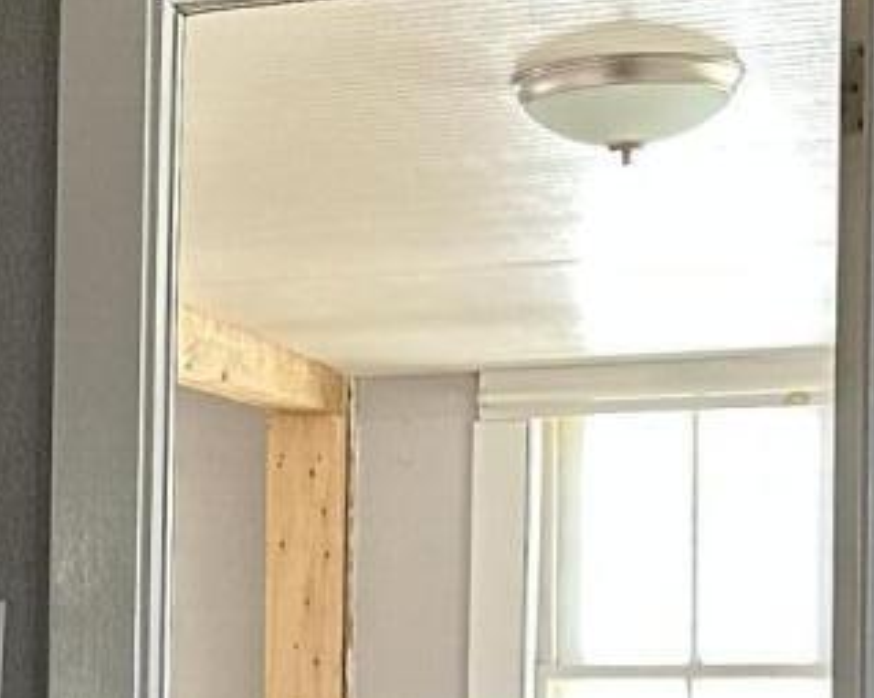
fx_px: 3801
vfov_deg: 10.4
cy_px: 775
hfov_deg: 12.4
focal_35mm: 147
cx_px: -479
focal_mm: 6.86
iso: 200
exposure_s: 1/121
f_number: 1.78
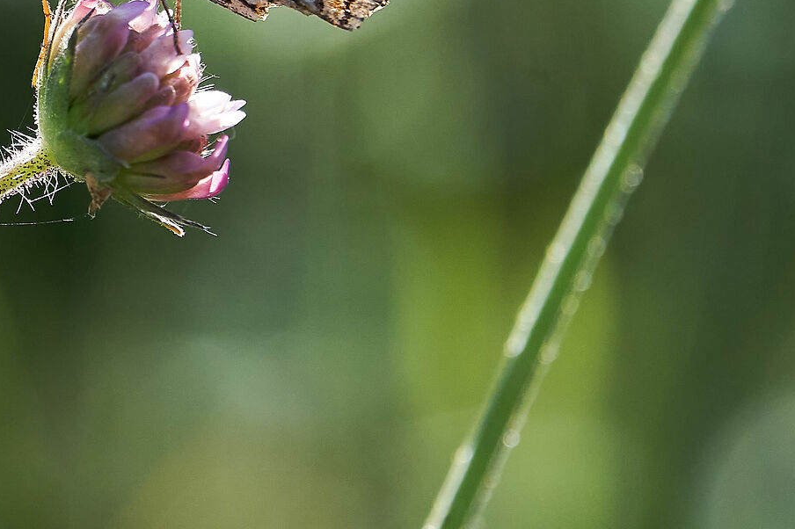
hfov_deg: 4.2
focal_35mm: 494
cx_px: -244
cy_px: 93
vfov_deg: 2.8
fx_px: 10905
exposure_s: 1/1000
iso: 800
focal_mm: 124
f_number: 5.6
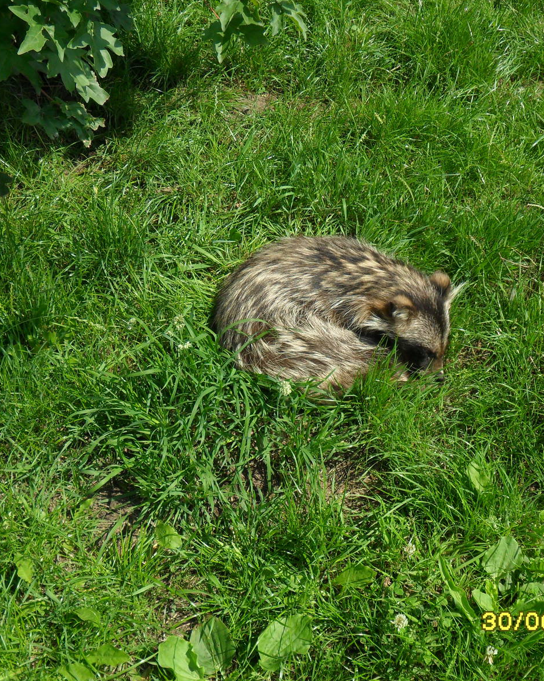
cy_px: 341
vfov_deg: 38.0
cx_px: 333
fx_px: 986
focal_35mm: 49
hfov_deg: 30.7
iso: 100
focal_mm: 6.6
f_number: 4
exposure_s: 1/750
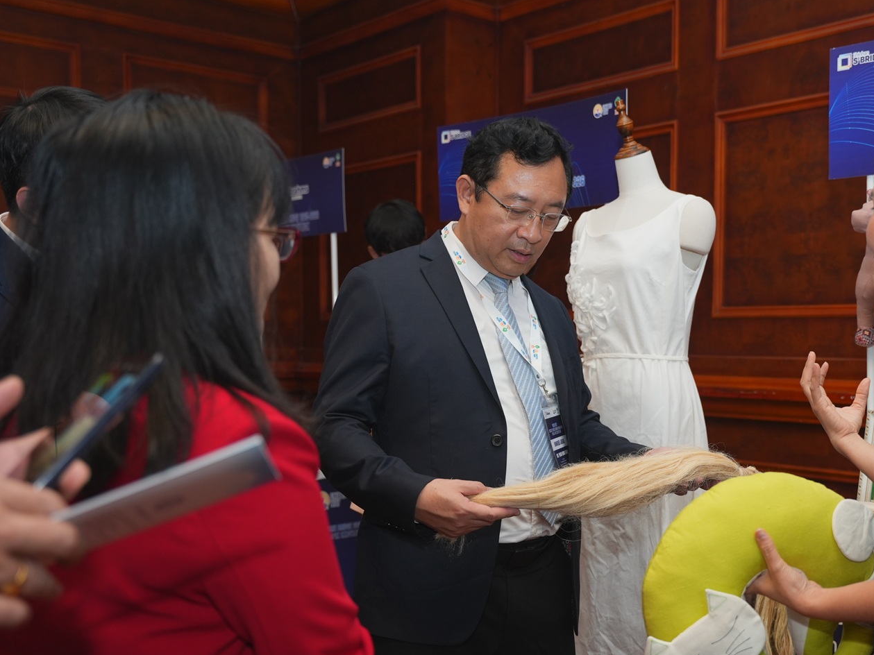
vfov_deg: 32.3
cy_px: 402
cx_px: 588
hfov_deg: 41.8
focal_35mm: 45
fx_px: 1126
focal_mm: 30.4
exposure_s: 1/200
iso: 640
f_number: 2.8
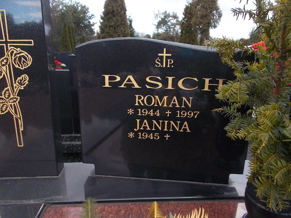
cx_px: 146
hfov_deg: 67.3
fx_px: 219
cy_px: 109
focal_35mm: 26
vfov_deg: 53.1
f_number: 3.2
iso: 80
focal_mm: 4.6
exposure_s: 1/100
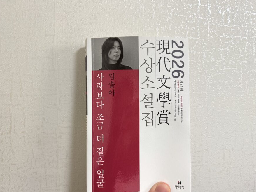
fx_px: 207
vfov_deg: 49.6
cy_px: 107
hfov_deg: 63.4
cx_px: 123
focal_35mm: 28
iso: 200
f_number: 1.78
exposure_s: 1/93
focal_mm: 6.76
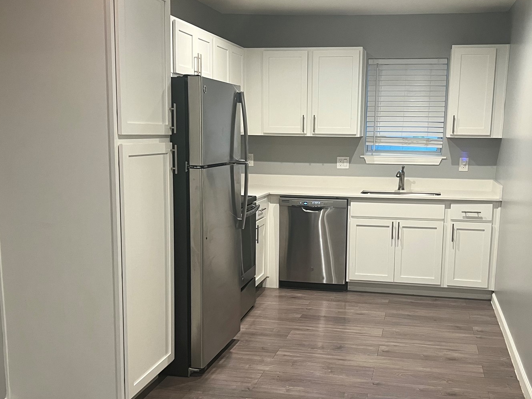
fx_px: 615
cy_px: 244
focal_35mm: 40
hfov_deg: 46.7
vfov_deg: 35.8
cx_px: 295
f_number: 1.5
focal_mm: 5.7
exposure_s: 1/60
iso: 160
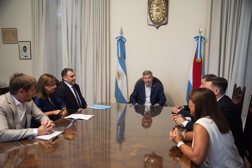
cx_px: 126
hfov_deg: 61.9
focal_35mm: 30
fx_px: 210
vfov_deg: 43.6
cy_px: 84
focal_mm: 30
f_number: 4
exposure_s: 1/250
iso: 1250
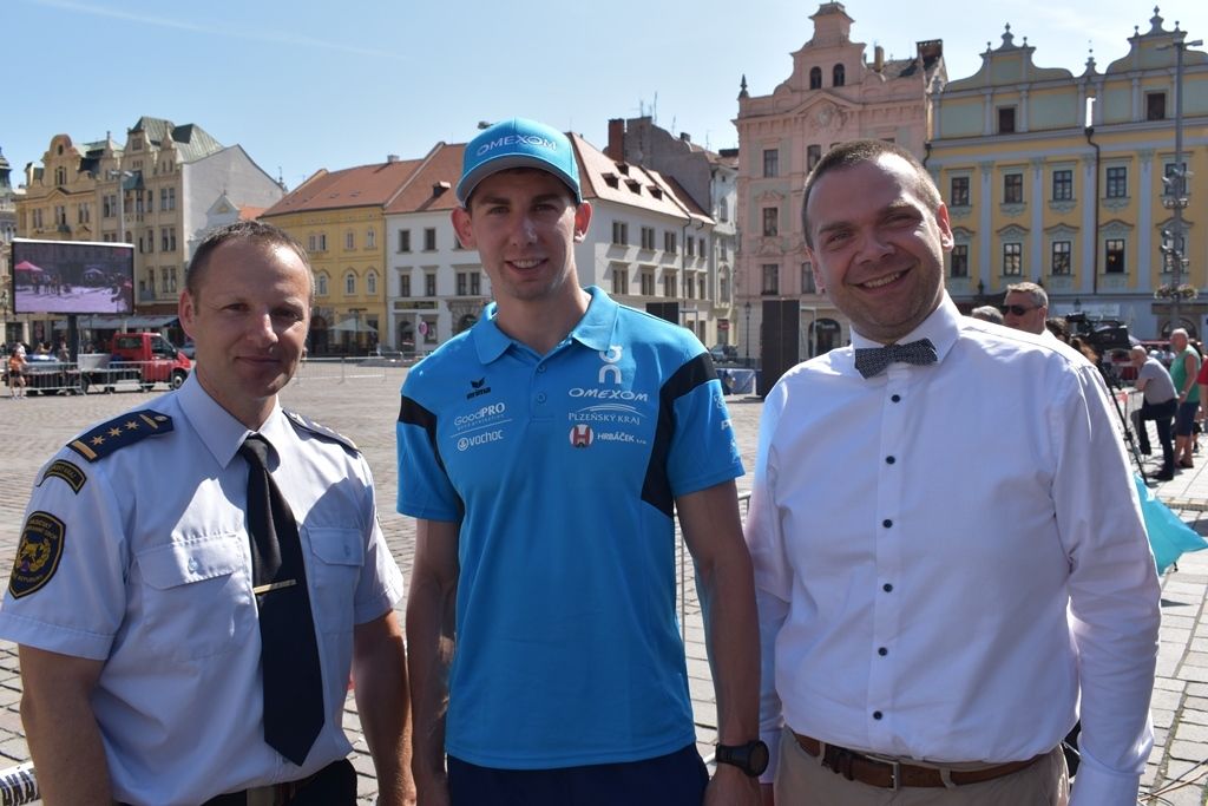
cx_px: 604
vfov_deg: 40.0
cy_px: 403
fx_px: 1107
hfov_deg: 57.2
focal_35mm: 33
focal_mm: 22
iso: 200
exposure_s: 1/320
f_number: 9
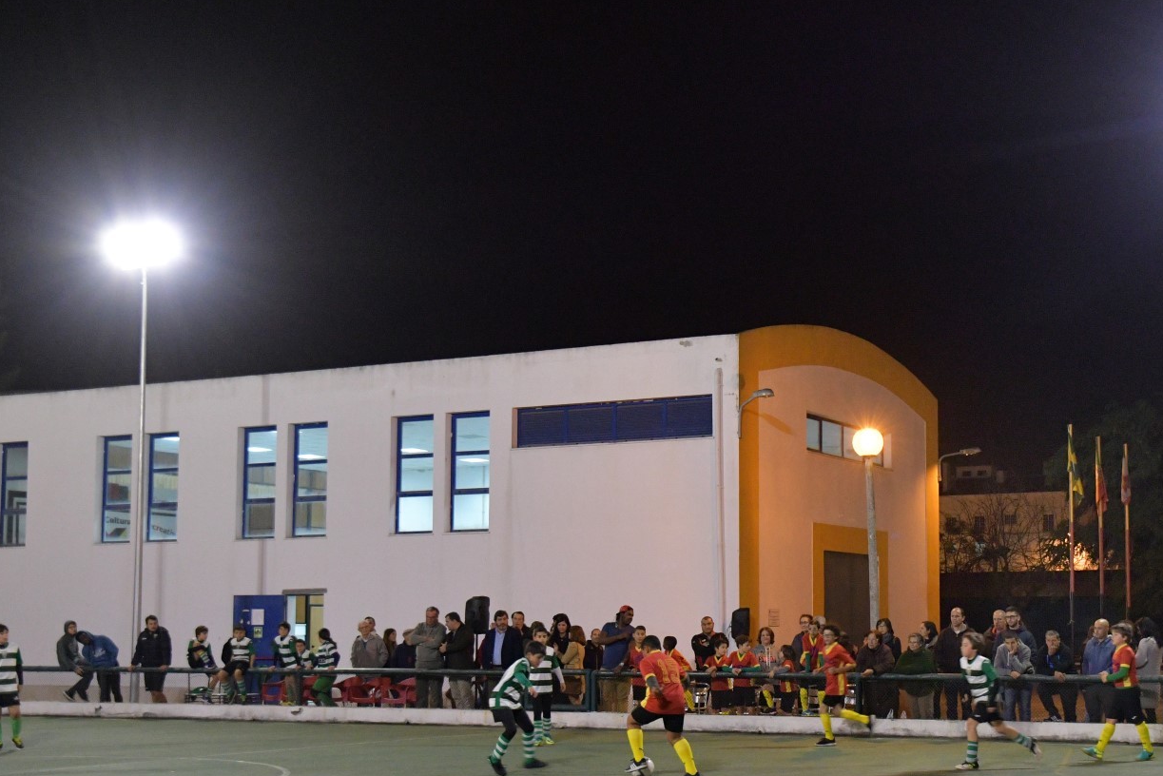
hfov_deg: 39.7
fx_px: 1605
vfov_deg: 27.1
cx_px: 704
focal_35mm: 50
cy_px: 462
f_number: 4
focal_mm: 25
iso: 3200
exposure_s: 1/100
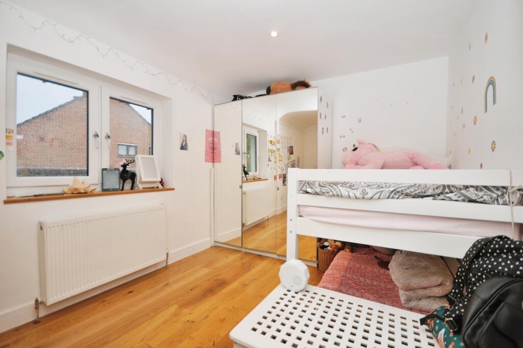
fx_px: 218
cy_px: 174
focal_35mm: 15
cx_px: 262
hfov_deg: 100.4
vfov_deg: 77.2
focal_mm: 10
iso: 200
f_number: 5
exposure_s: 1/60
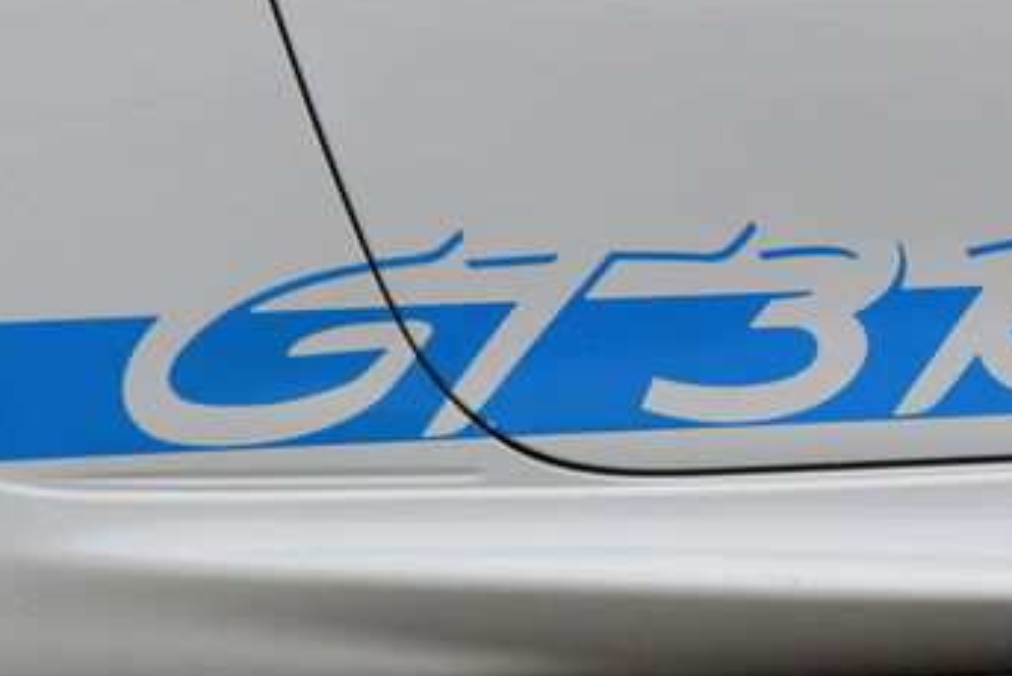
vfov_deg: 2.1
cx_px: 888
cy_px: 311
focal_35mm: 671
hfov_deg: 3.1
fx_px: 18870
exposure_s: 1/250
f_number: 10
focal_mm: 200
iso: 400
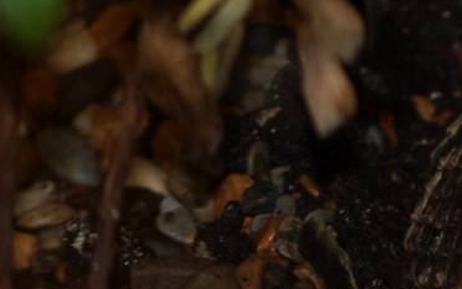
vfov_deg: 2.4
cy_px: 208
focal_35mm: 537
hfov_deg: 3.9
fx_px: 6763
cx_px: 951
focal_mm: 82
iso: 400
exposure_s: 1/60
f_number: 4
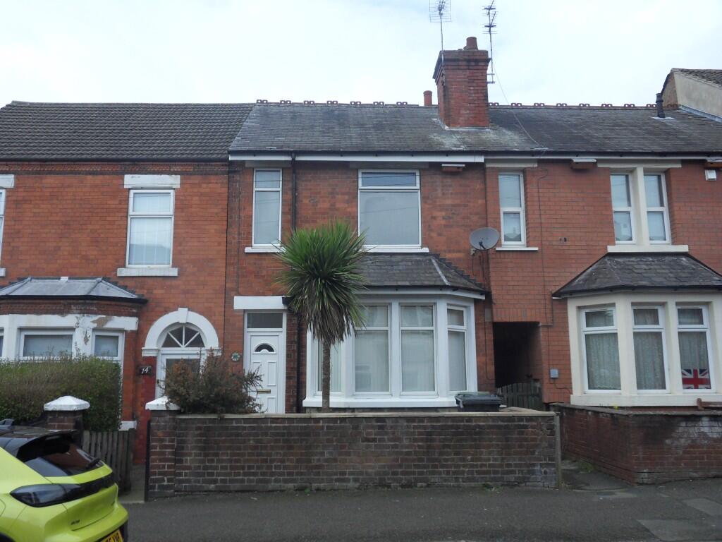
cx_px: 361
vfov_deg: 44.2
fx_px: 667
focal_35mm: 32
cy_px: 271
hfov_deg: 56.8
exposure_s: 1/125
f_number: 8.2
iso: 80
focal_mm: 5.6
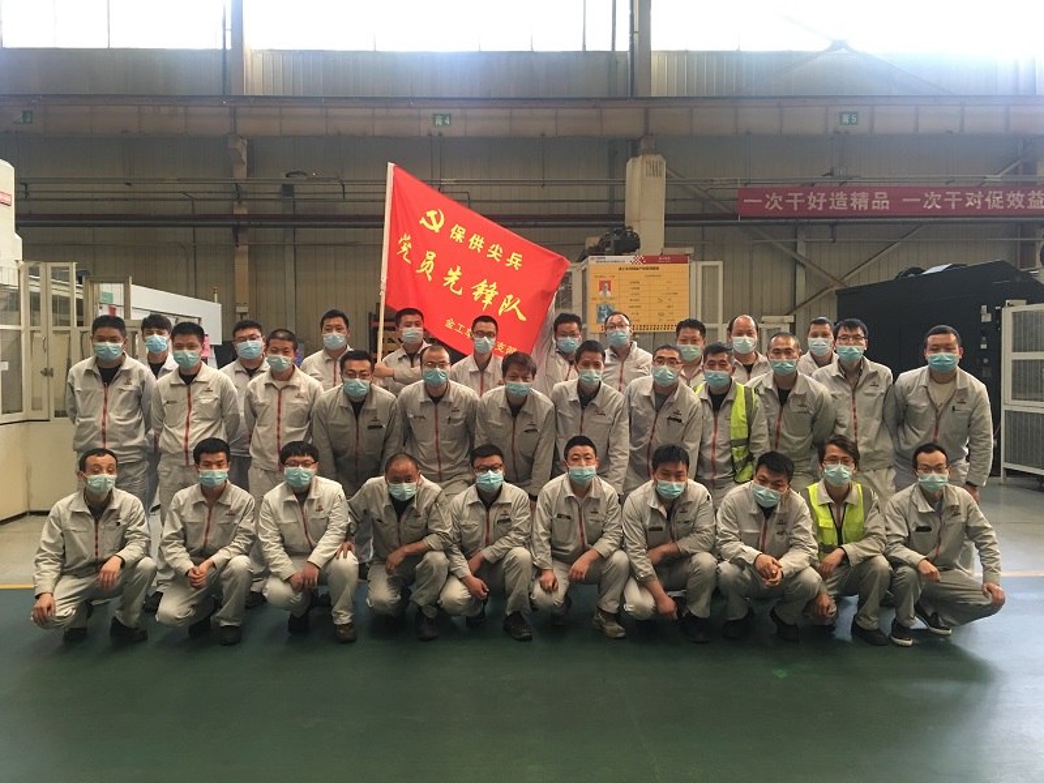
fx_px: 875
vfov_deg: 48.2
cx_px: 522
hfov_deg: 61.7
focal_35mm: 29
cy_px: 392
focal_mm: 4.15
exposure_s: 1/17
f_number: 2.2
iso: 80
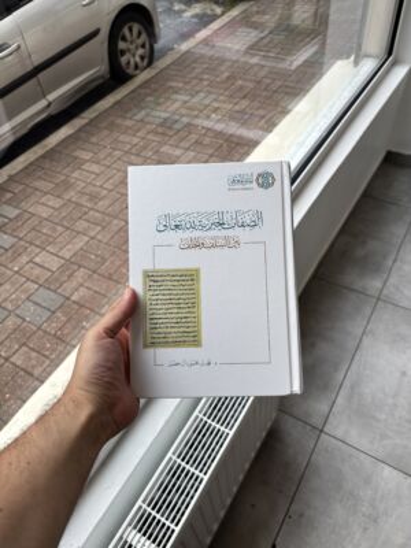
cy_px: 274
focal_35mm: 26
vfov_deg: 67.3
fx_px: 412
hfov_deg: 53.1
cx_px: 206
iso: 50
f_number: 1.6
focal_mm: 5.96
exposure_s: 1/456
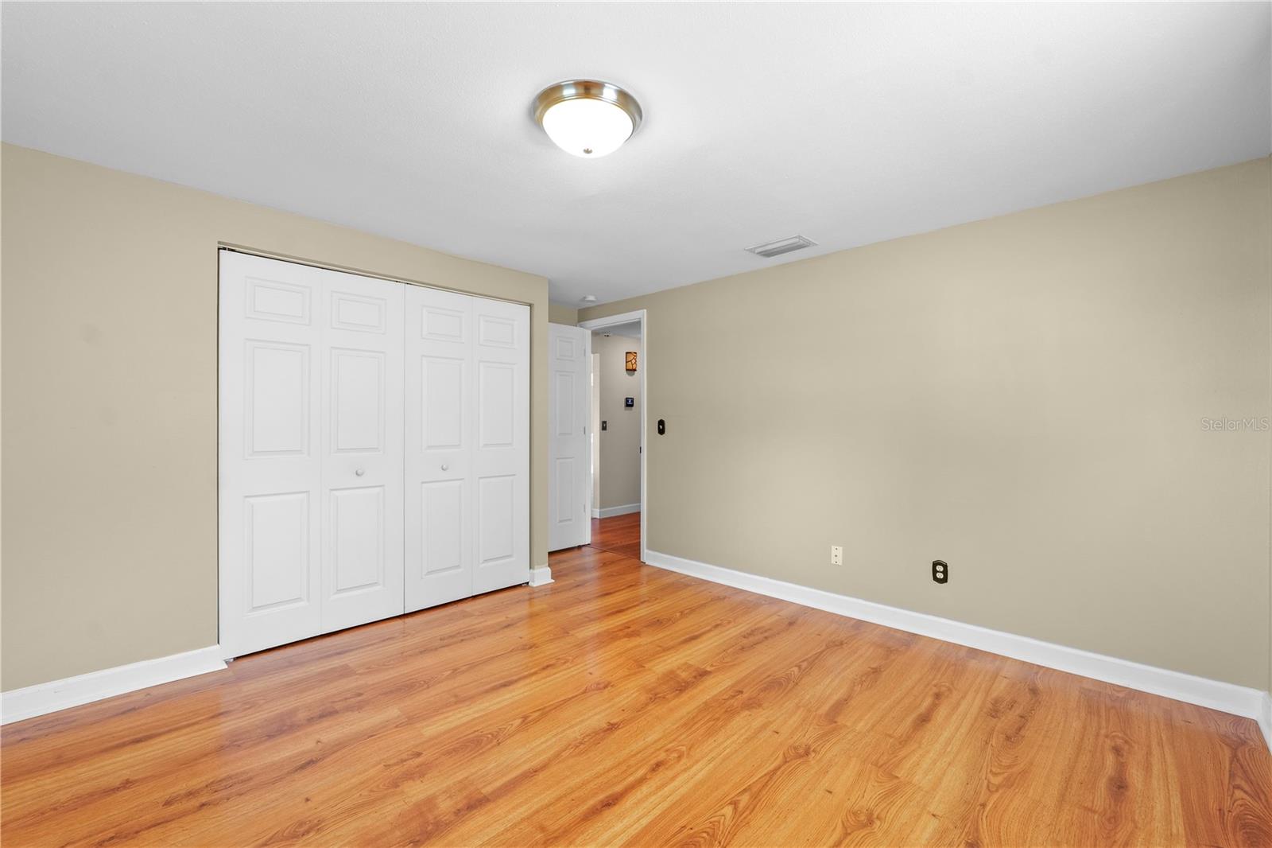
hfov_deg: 104.3
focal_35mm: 14
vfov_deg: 81.2
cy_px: 424
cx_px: 636
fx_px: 495
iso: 400
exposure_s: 1/3
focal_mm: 14
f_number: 9
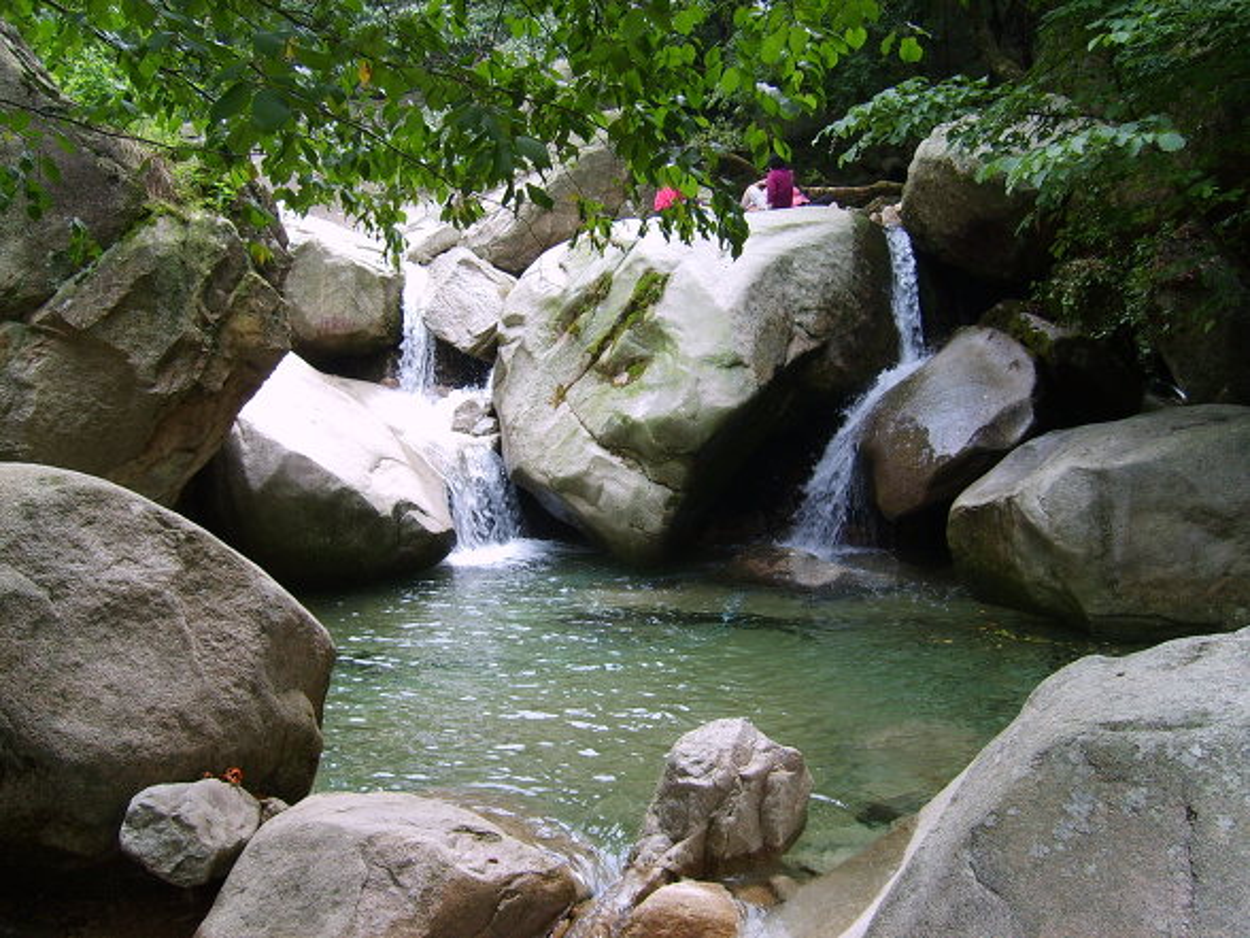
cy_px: 469
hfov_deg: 52.6
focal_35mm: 35
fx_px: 1264
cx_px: 625
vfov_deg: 40.7
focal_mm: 5.8
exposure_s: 1/125
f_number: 2.8
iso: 50
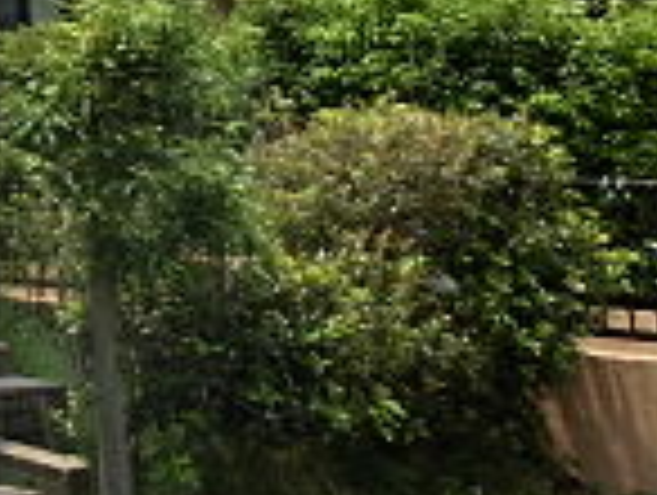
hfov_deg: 14.4
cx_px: -778
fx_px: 1996
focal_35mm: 105
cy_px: -346
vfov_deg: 13.0
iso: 80
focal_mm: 4.24
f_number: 7.9
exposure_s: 1/200
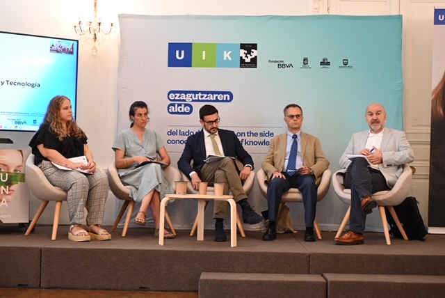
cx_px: 222
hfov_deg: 41.1
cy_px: 149
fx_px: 594
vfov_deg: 28.1
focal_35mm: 48
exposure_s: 1/60
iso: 1600
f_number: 5
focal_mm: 48
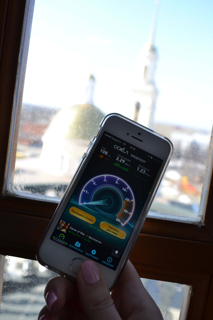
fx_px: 293
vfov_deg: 57.2
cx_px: 106
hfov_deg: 40.0
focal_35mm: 33
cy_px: 160
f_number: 5.6
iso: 100
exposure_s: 1/125
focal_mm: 22
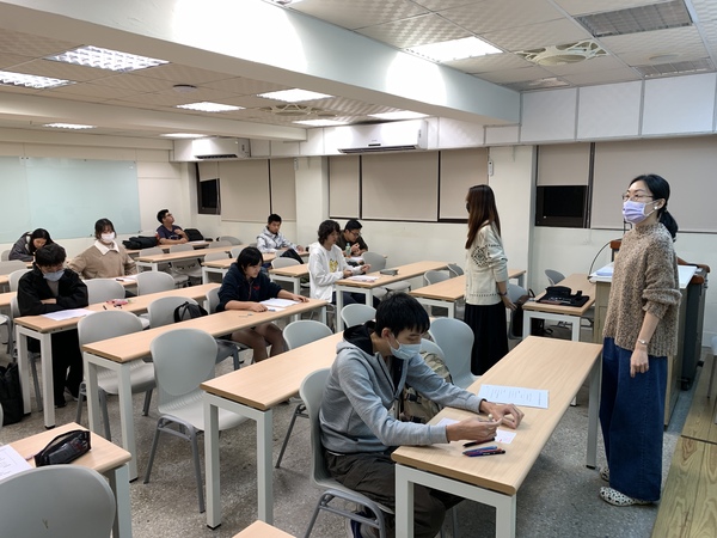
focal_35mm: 26
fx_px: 539
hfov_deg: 67.3
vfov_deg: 53.1
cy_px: 269
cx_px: 358
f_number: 1.8
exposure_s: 1/60
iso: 50
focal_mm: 4.25
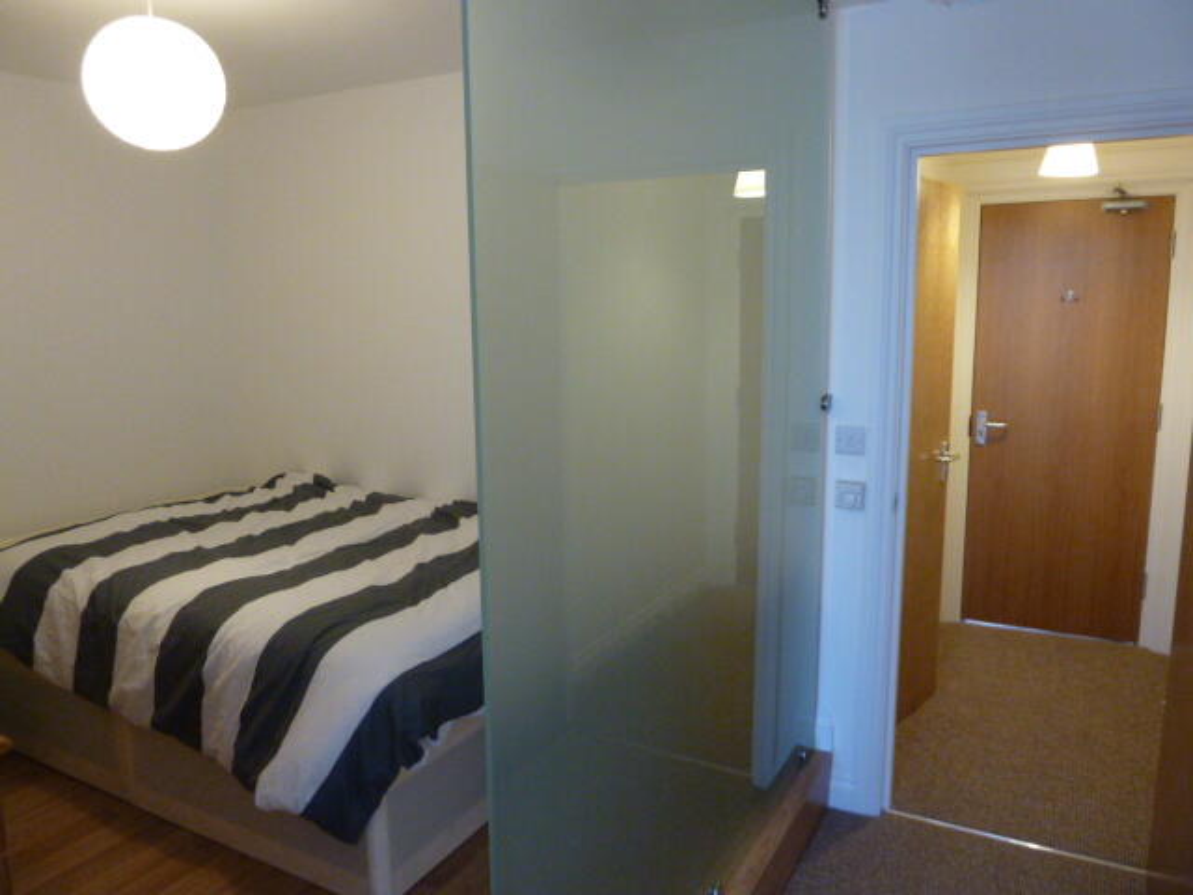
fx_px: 862
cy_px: 448
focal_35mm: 25
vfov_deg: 54.9
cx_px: 596
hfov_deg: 69.4
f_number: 3.3
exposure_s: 1/25
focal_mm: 4.1
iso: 400
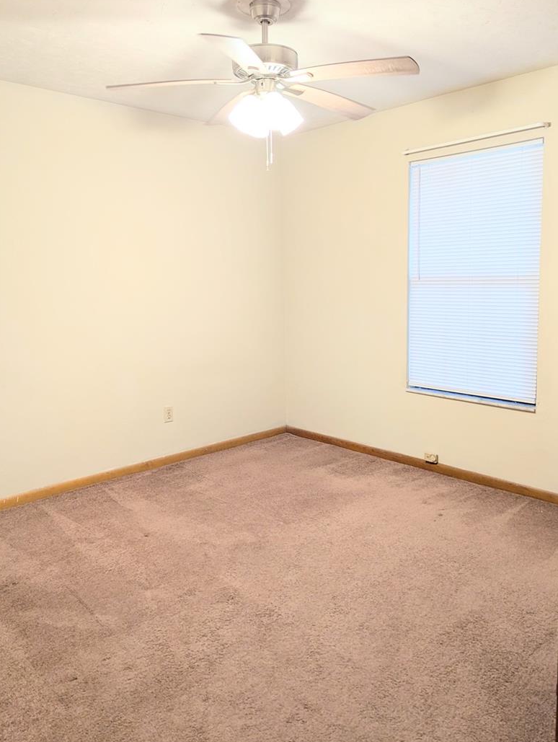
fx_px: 601
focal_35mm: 28
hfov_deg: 49.8
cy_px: 343
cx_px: 286
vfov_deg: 63.3
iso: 67
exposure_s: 1/24
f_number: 1.85
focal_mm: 6.81
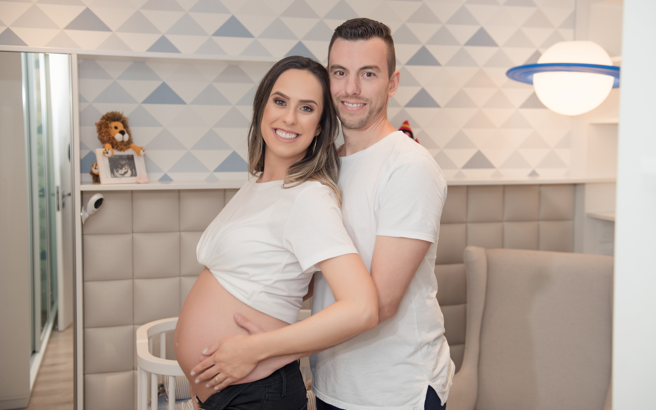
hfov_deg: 46.2
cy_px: 196
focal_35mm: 43
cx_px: 328
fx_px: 769
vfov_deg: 29.9
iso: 320
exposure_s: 1/160
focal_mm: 42
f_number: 3.5
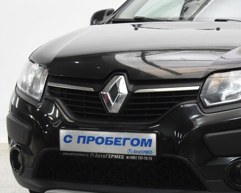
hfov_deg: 13.8
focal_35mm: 138
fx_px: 985
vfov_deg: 11.2
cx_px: 234
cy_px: 80
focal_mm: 48
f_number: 5.6
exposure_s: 1/80
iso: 1600
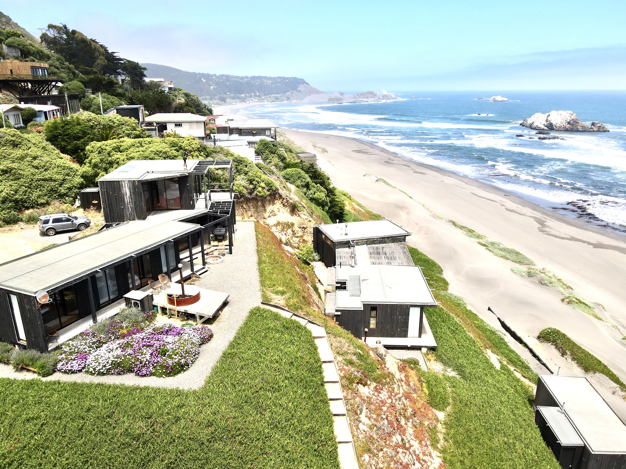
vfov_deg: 56.8
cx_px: 313
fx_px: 434
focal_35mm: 24
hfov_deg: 71.6
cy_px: 234
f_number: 2.8
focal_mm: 4.5
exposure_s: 1/725
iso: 100
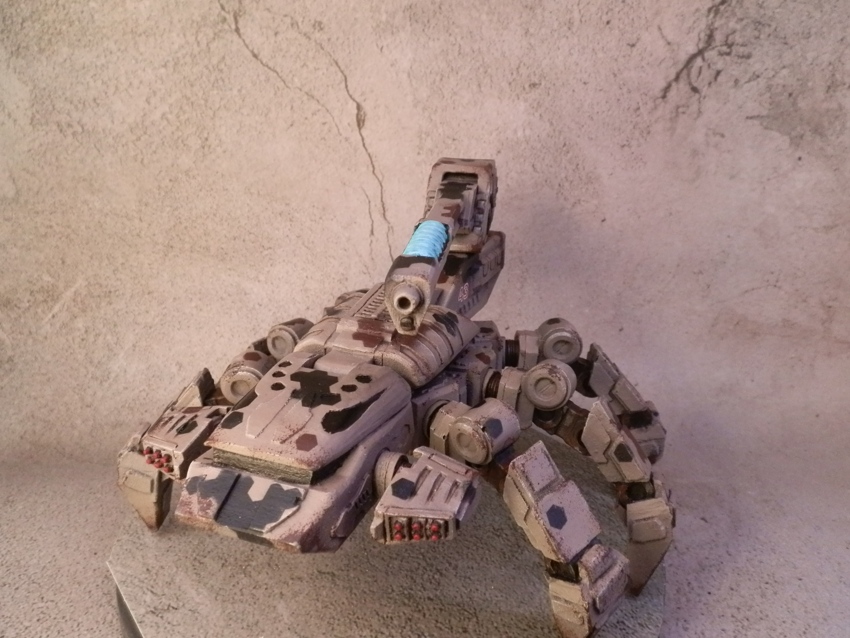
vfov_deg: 49.7
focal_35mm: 28
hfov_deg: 63.4
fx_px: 688
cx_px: 425
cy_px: 319
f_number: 3.1
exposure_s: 1/125
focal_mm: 5
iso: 400
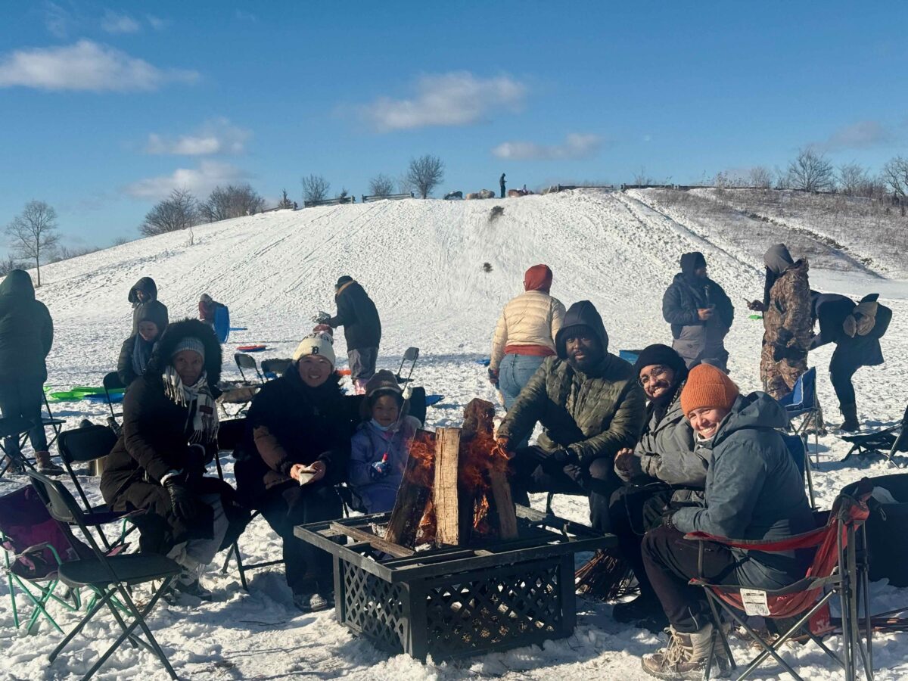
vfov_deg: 30.3
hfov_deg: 39.7
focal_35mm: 48
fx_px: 1259
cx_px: 454
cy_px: 340
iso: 80
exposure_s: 1/9901
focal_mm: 6.76
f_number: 1.78
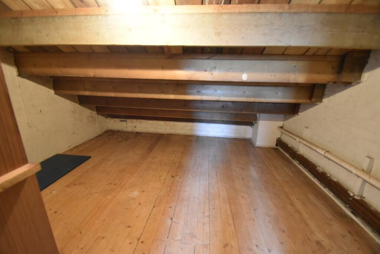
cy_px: 127
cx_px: 190
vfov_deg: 77.3
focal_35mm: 15
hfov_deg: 100.4
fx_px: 158
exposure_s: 1/15
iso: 2000
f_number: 4.5
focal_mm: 10
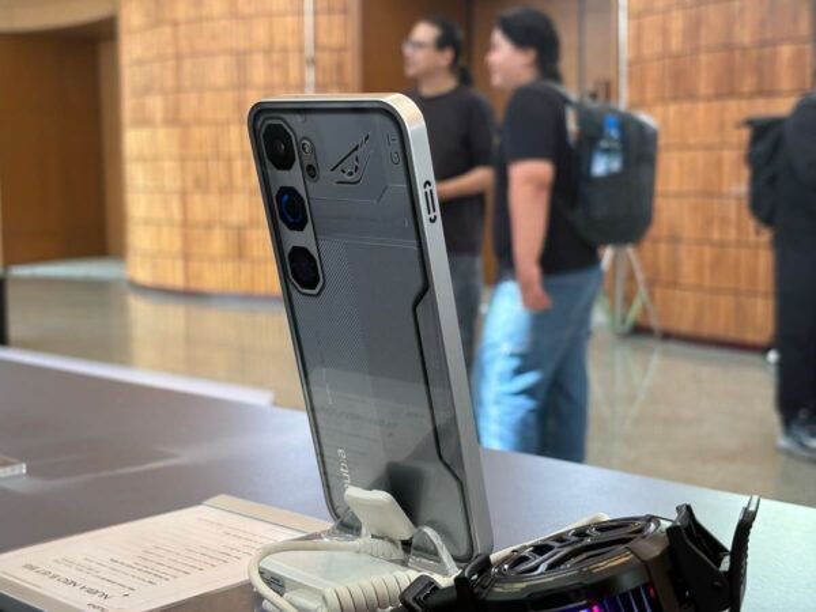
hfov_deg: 36.8
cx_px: 408
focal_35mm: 52
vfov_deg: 28.0
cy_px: 306
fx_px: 1226
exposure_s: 1/100
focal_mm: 5.96
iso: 50
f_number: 1.6
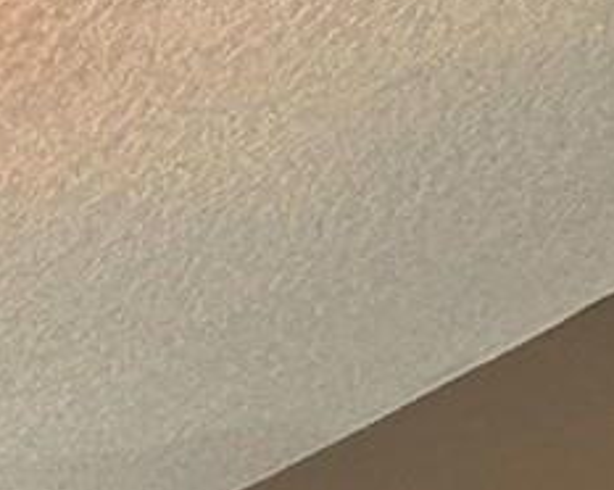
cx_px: -870
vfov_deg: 13.4
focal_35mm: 94
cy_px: 1059
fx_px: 1707
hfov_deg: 14.0
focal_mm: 2.22
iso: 250
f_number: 2.2
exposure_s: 1/60
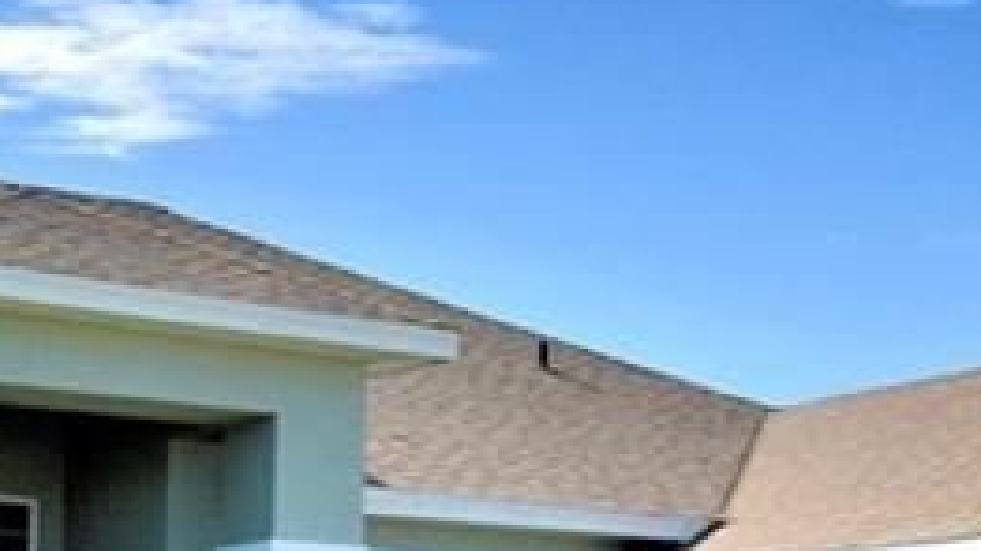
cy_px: 682
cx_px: 288
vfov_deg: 12.3
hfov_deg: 22.1
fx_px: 2496
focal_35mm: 96
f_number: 4.5
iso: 100
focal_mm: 10
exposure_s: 1/2000
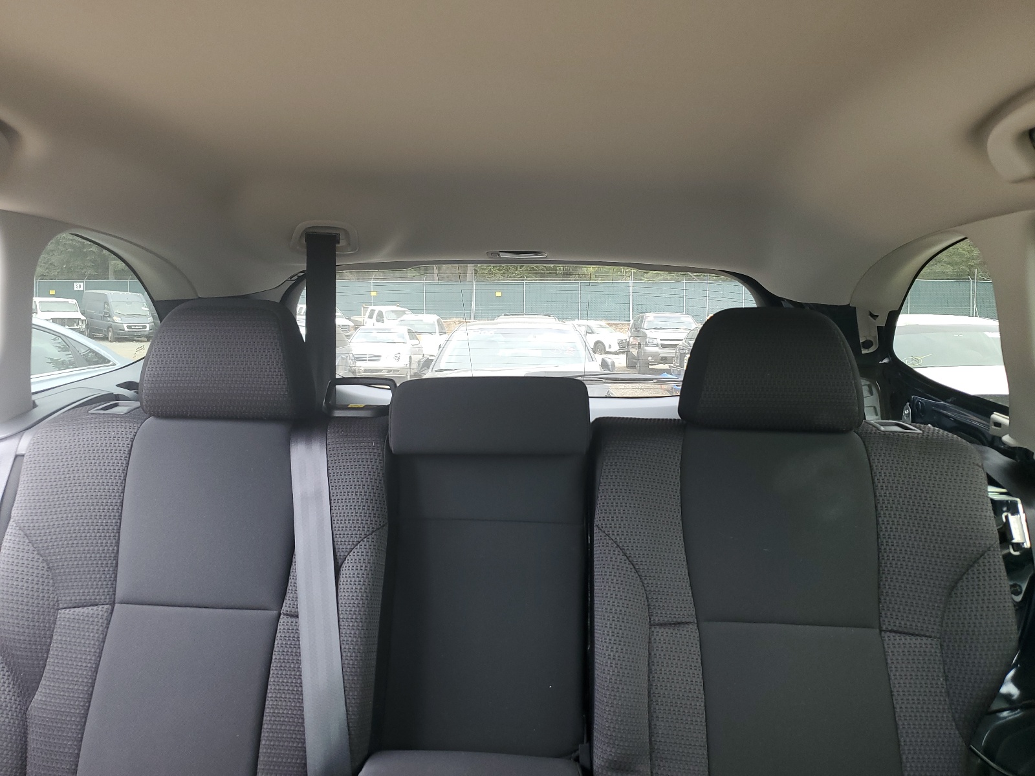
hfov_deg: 67.3
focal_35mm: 26
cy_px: 388
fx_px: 777
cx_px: 518
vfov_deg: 53.1
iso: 61
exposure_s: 1/100
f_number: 1.5
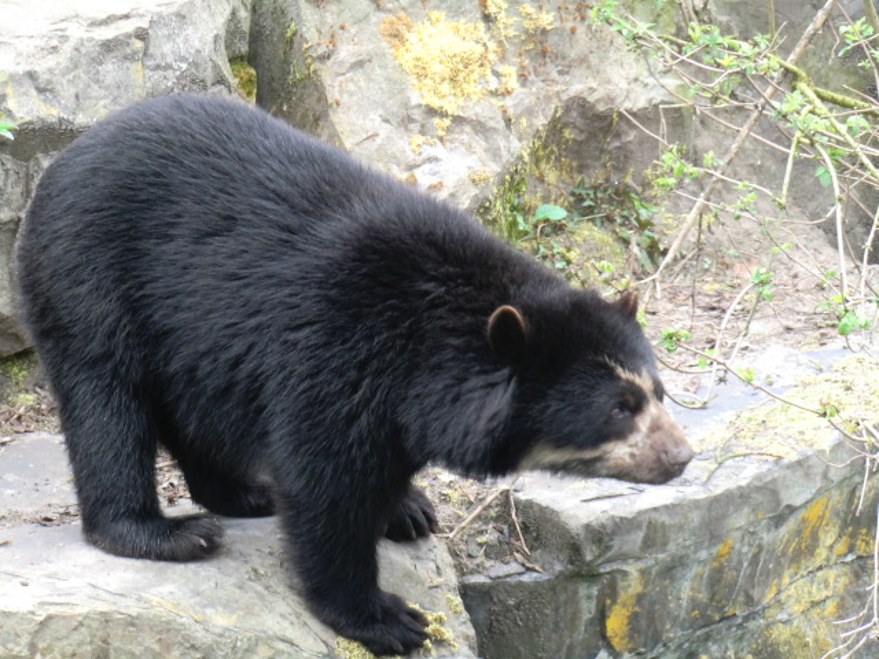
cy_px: 330
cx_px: 440
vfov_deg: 12.0
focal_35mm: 123
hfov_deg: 16.0
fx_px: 3123
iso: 250
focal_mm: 22
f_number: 5.2
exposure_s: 1/60
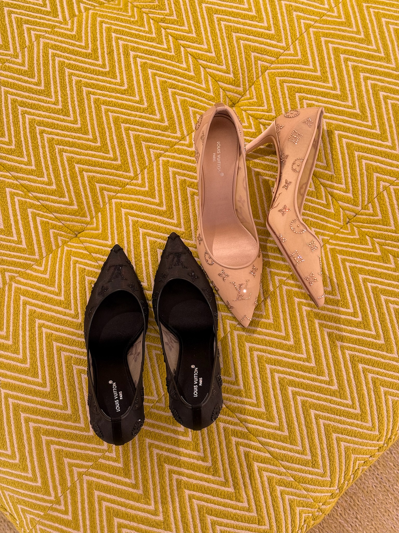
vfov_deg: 39.7
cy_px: 266
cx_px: 200
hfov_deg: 30.3
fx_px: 738
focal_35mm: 48
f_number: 1.78
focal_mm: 6.76
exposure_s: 1/73
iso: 100
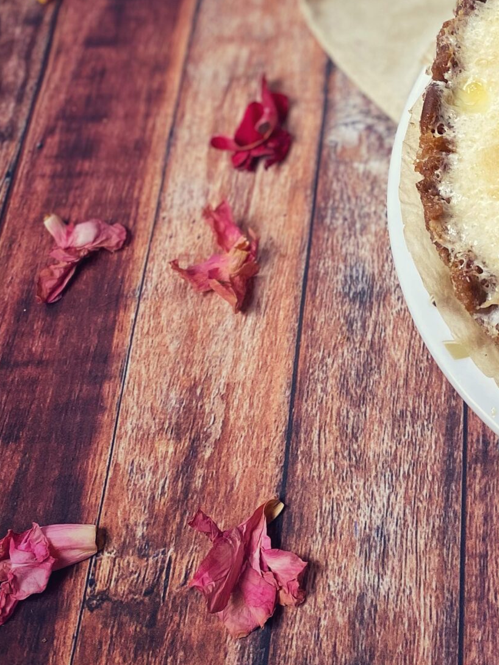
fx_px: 1173
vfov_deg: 31.0
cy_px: 149
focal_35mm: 61
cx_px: 583
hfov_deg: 22.3
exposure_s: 1/50
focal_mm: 4.25
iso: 80
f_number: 1.8
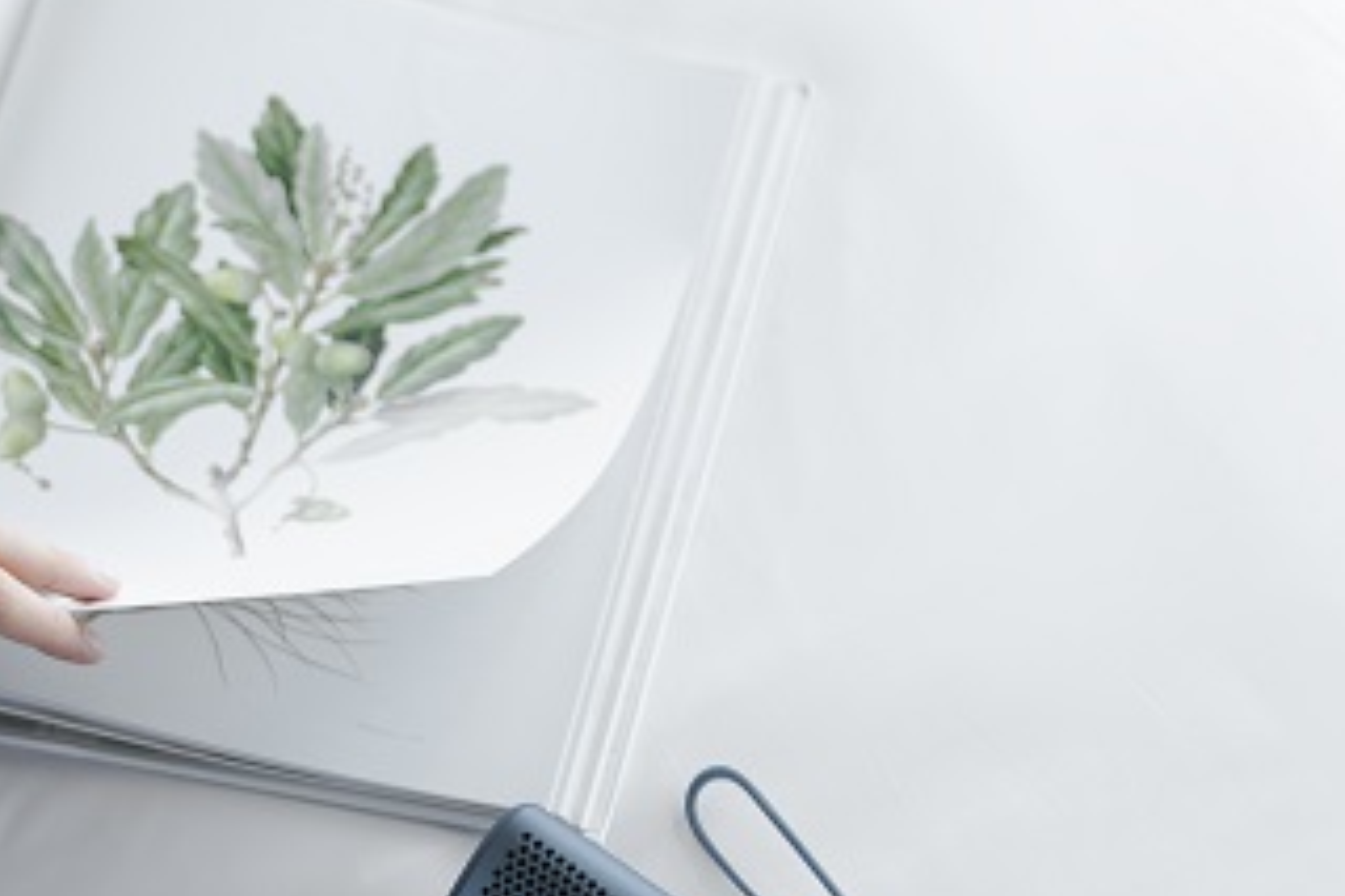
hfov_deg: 16.0
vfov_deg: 10.9
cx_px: -46
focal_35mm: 125
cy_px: 658
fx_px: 4668
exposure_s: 1/640
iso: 200
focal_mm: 50
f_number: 1.8
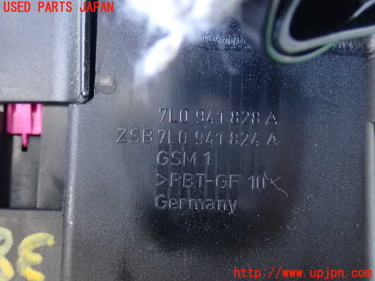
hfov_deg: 33.2
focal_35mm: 58
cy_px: 140
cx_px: 188
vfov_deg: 25.2
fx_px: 628
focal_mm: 10.35
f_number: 3.5
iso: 1600
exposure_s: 1/13
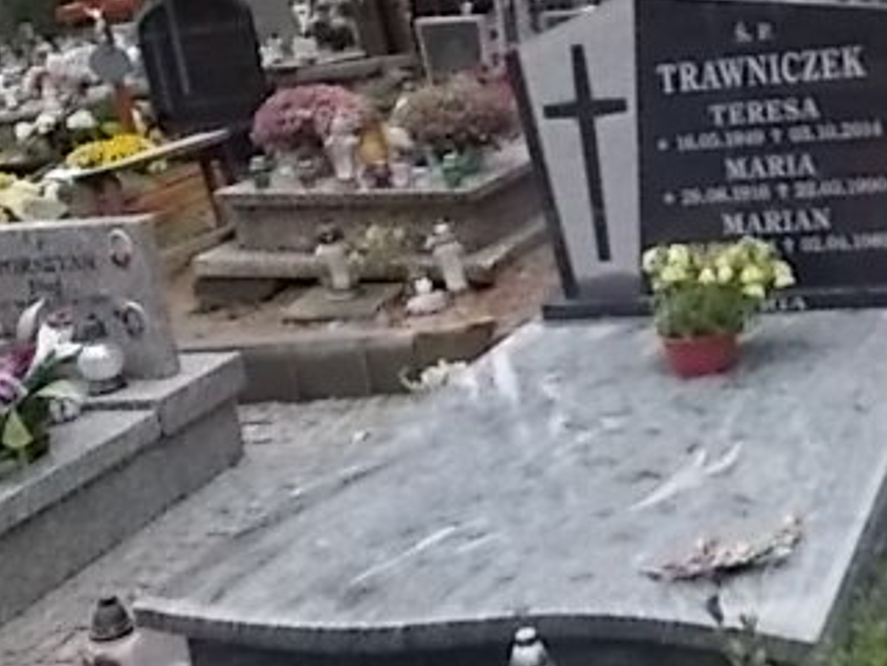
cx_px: 743
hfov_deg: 35.3
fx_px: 1332
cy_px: 222
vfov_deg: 27.9
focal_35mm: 52
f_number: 3.2
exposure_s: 1/125
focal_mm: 4.6
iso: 400
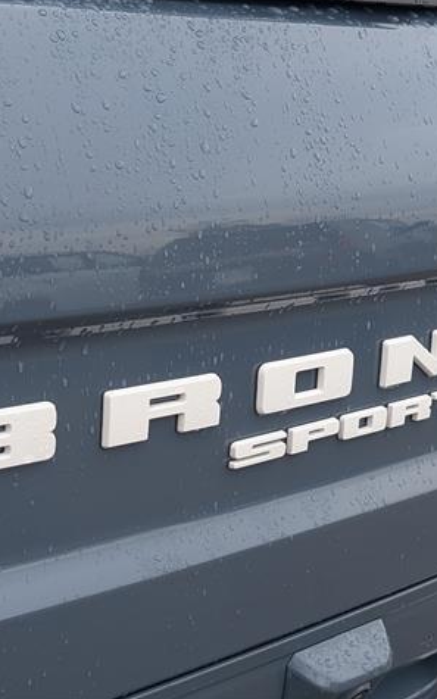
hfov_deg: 18.6
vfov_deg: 29.4
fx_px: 1333
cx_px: 269
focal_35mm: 70
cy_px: 349
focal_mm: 6.9
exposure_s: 1/250
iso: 43
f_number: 1.68
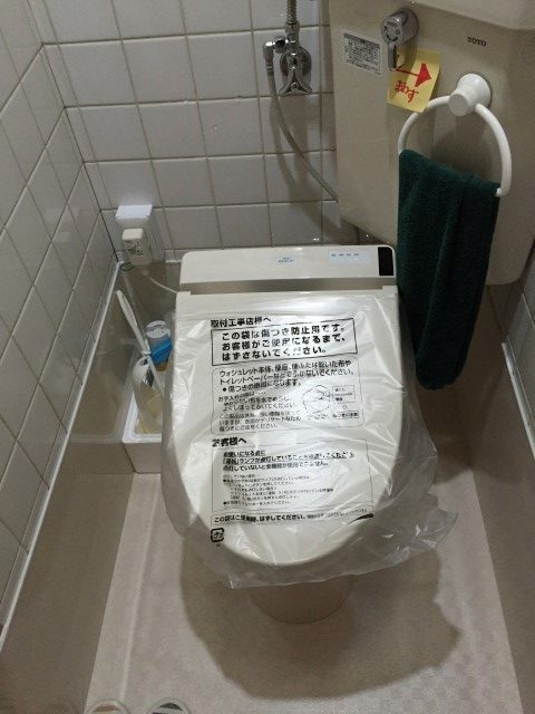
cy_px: 357
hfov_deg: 48.2
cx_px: 268
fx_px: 598
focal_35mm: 29
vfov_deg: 61.7
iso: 160
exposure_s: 1/30
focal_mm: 4.15
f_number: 2.2
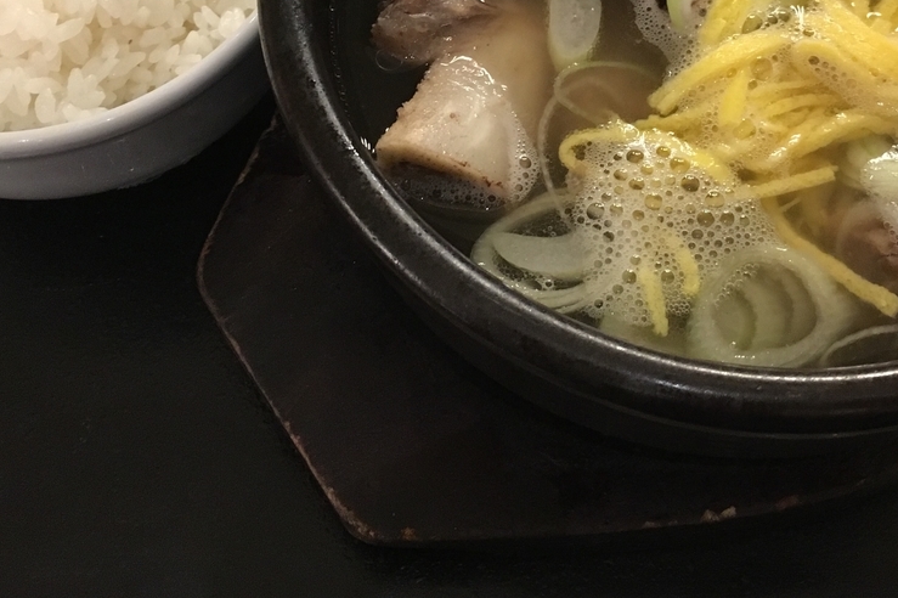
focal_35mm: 49
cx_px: 564
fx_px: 1222
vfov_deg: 26.7
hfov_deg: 40.1
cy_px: 77
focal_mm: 4.15
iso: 200
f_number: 2.2
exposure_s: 1/20
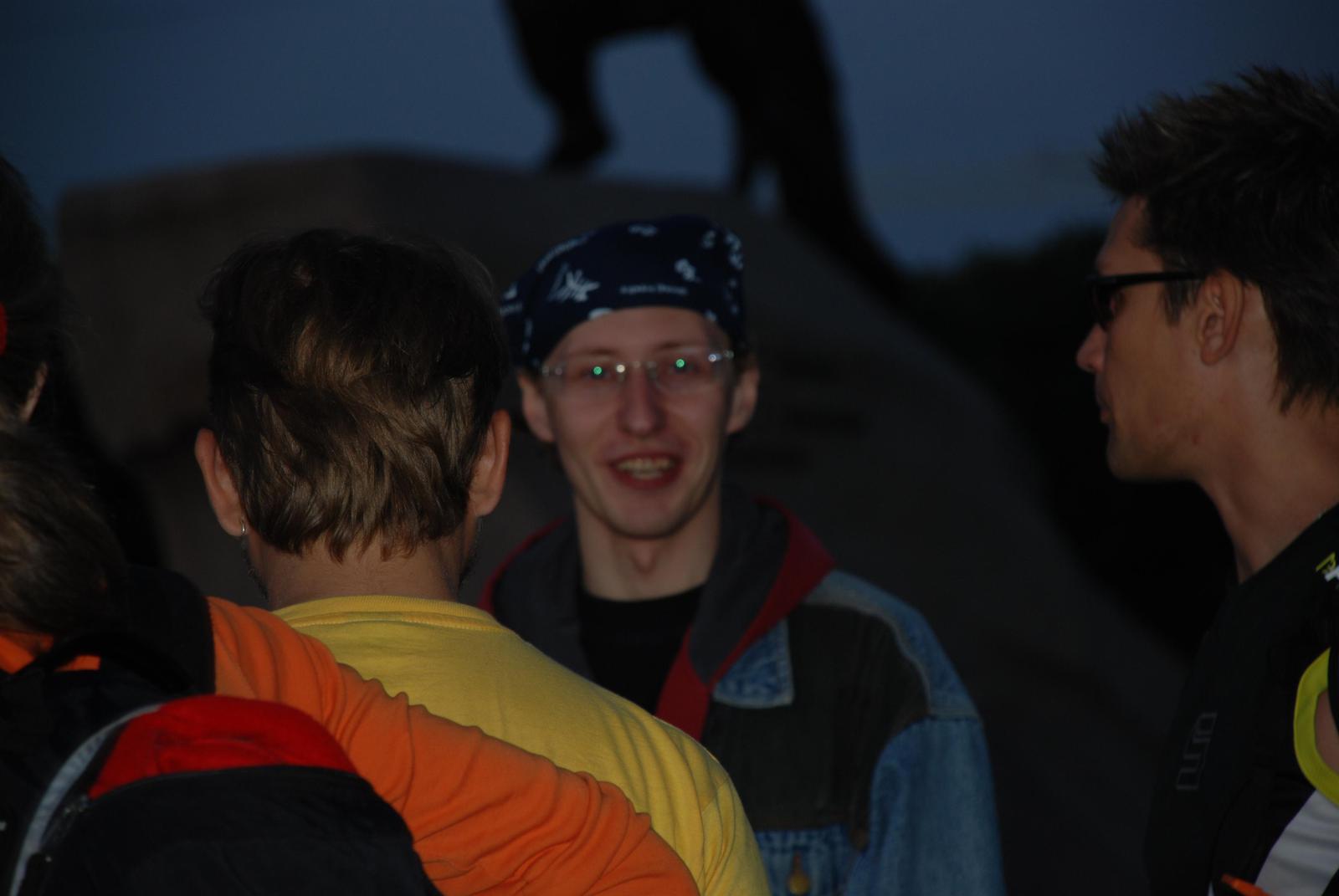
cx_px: 670
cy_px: 448
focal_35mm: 180
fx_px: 6703
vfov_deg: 7.7
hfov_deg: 11.4
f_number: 5.6
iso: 160
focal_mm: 120
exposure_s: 1/60
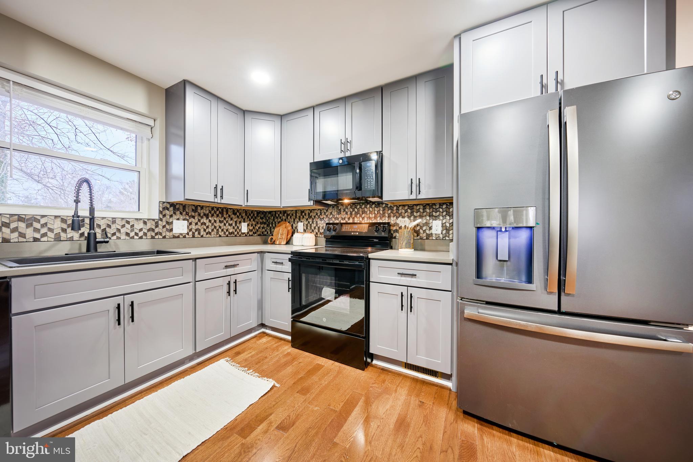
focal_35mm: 12
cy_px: 231
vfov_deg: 90.0
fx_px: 231
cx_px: 346
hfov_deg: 112.6
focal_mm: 12
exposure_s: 1/4
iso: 200
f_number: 8
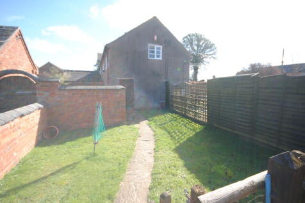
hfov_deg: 100.4
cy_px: 102
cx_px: 152
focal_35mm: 15
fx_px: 127
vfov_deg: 77.3
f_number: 5.6
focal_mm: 10
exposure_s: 1/125
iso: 100
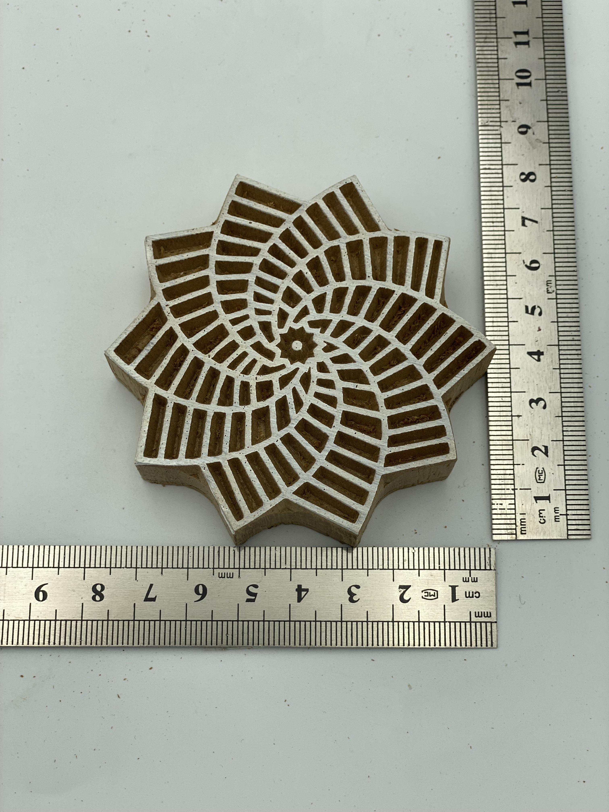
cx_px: 304
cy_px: 406
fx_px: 1220
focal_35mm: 52
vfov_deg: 36.8
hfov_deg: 28.0
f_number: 2
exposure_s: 1/657
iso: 20
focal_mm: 6
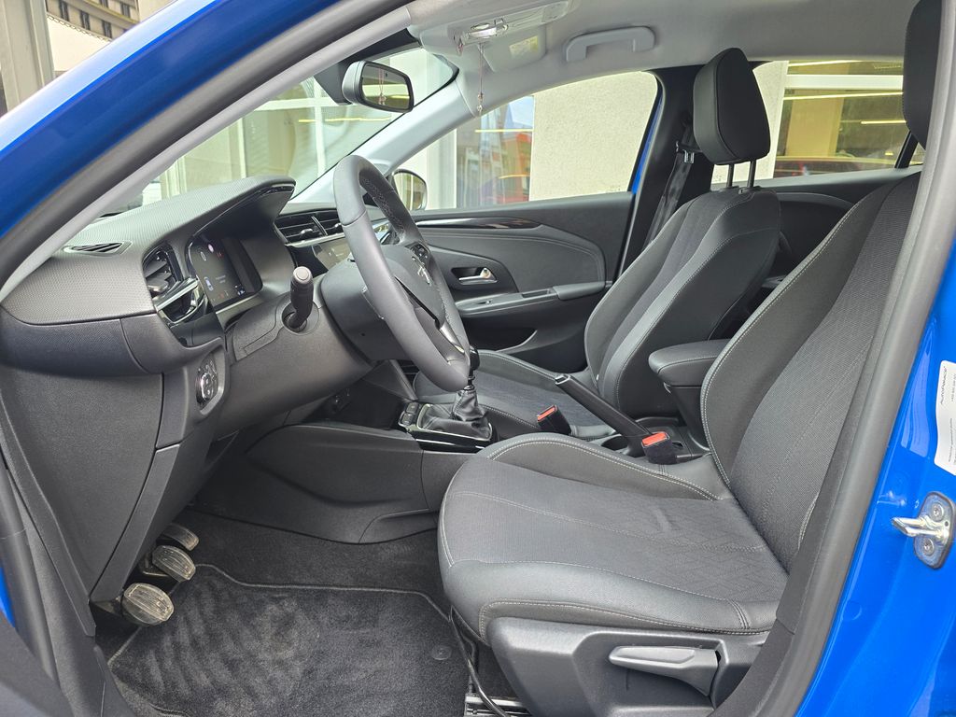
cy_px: 358
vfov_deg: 58.9
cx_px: 478
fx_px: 635
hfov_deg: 73.9
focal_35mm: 23
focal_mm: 6.3
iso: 125
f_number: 1.7
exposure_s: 1/100
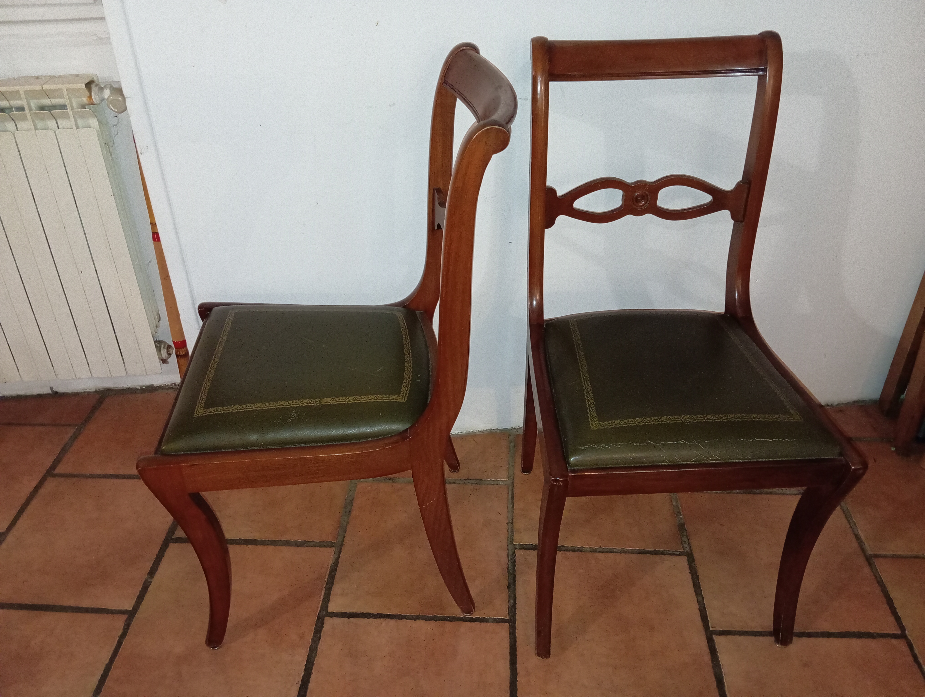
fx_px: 749
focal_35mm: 28
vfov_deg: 49.9
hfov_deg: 63.4
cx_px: 462
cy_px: 348
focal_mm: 4.22
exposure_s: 1/20
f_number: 1.8
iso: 1503
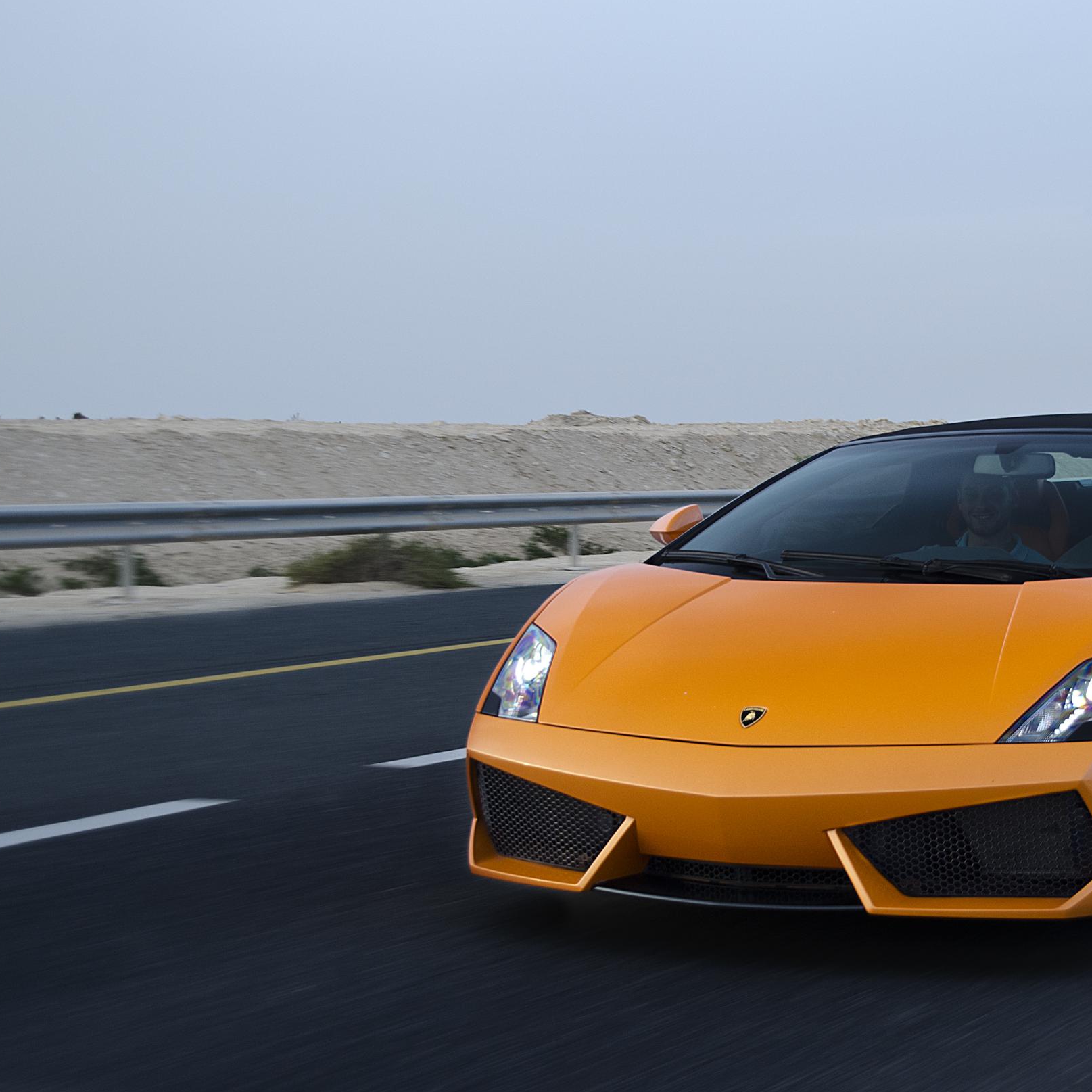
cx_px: 812
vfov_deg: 26.1
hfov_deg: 25.8
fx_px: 2356
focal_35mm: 66
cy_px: 549
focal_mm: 34
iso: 640
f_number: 5
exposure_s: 1/160
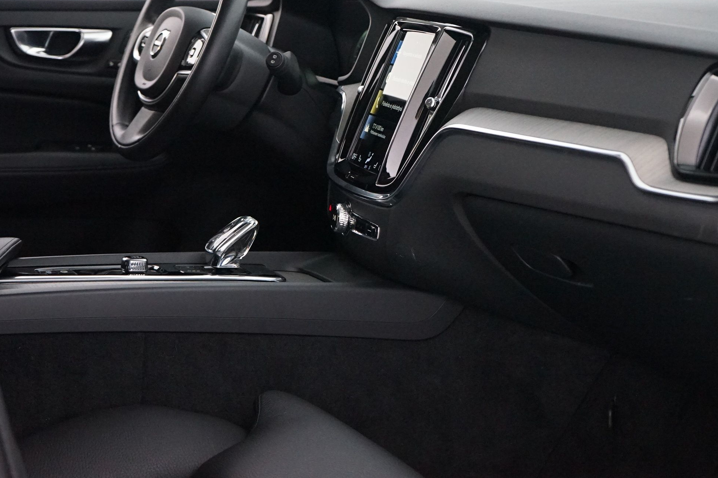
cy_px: 172
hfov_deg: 28.1
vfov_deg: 18.9
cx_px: 371
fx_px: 1435
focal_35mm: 72
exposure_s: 1/30
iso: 6400
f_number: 5
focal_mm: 56
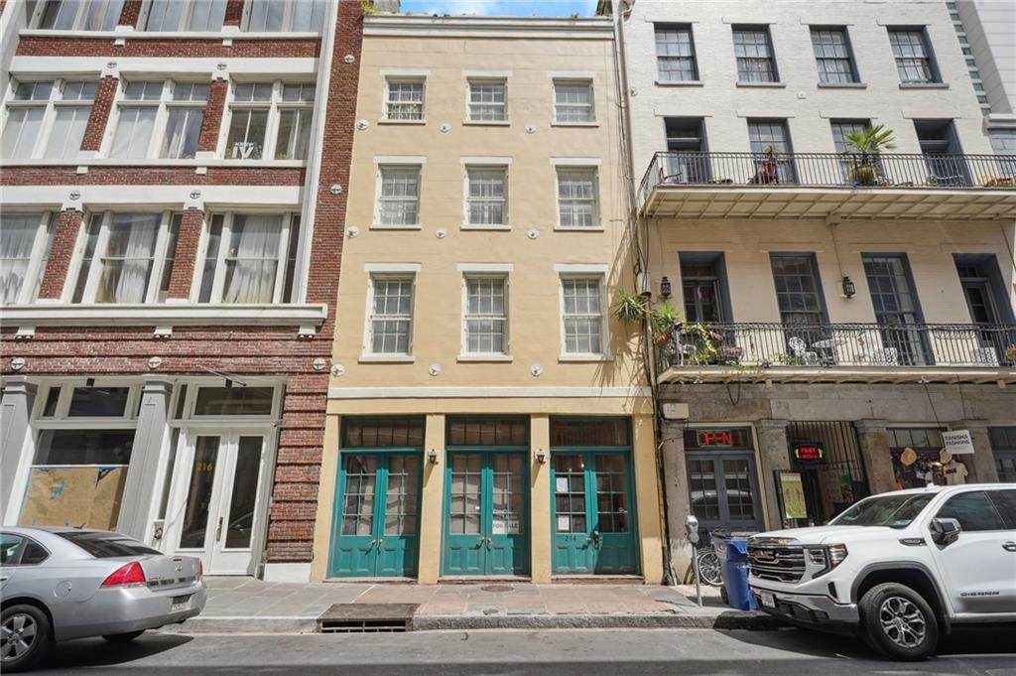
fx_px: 479
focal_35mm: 17
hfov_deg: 93.3
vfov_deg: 70.3
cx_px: 508
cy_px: 338
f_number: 11
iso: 800
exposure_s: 1/800
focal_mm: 17
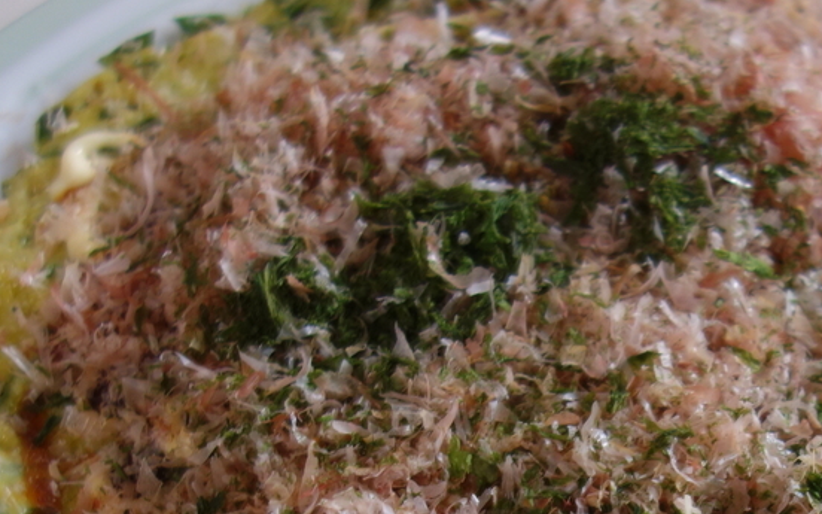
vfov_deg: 20.1
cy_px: 560
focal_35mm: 62
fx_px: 1389
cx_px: 590
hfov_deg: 32.5
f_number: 1.8
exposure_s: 1/30
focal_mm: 10.4
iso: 125
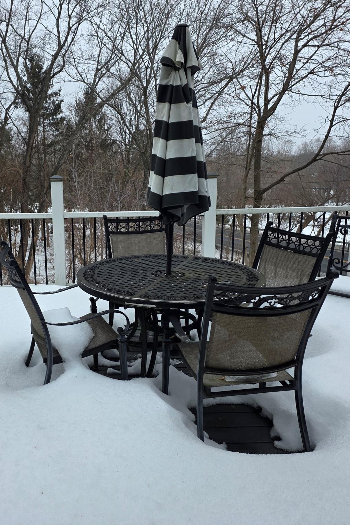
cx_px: 116
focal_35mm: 32
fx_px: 467
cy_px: 263
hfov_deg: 40.6
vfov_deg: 58.7
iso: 80
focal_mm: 6.3
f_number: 1.7
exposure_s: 1/1889
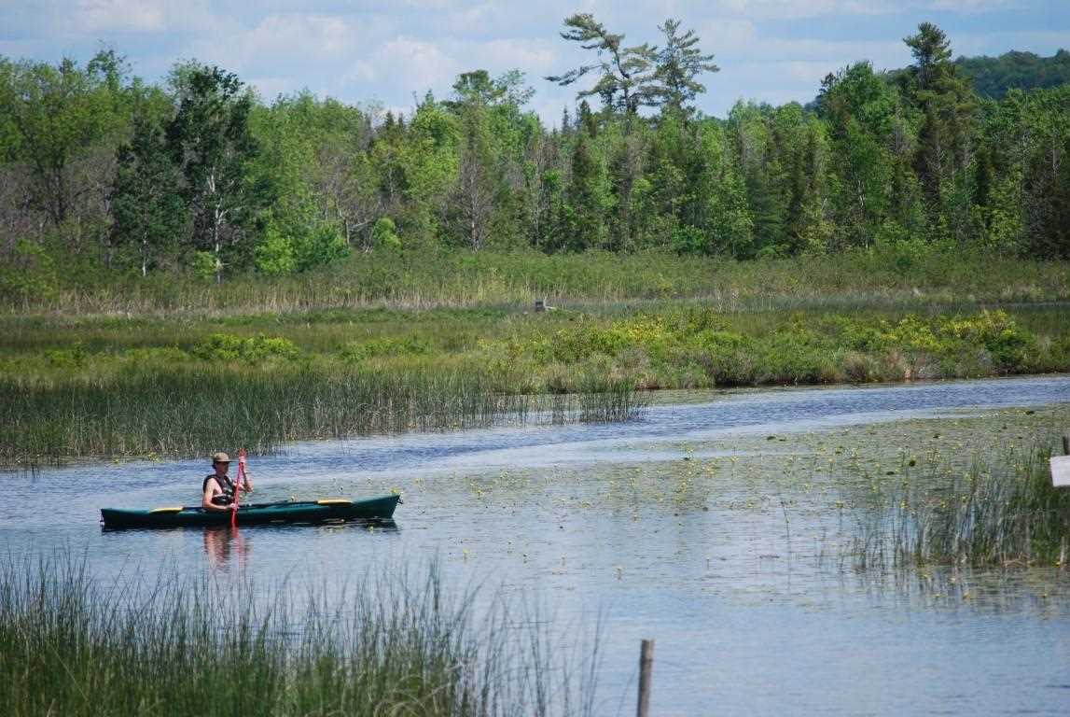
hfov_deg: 6.9
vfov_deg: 4.6
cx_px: 535
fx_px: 8928
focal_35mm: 300
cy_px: 358
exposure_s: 1/640
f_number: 5.6
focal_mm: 200
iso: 200
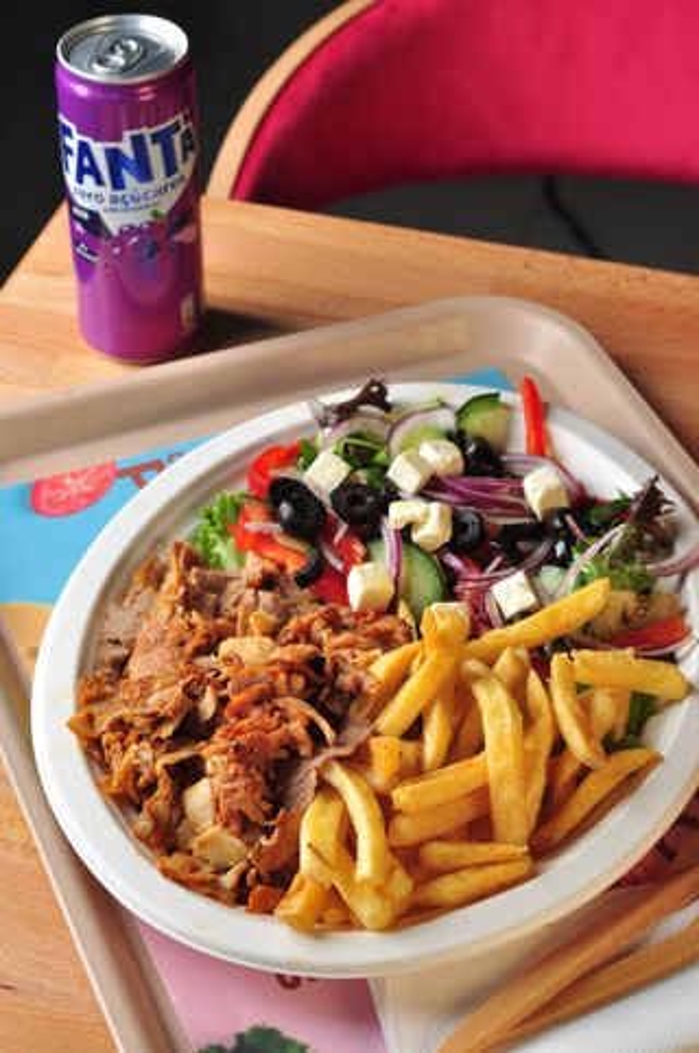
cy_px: 526
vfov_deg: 27.0
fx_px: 2191
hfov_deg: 18.1
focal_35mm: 75
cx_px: 350
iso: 250
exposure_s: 1/80
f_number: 6.3
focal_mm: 50
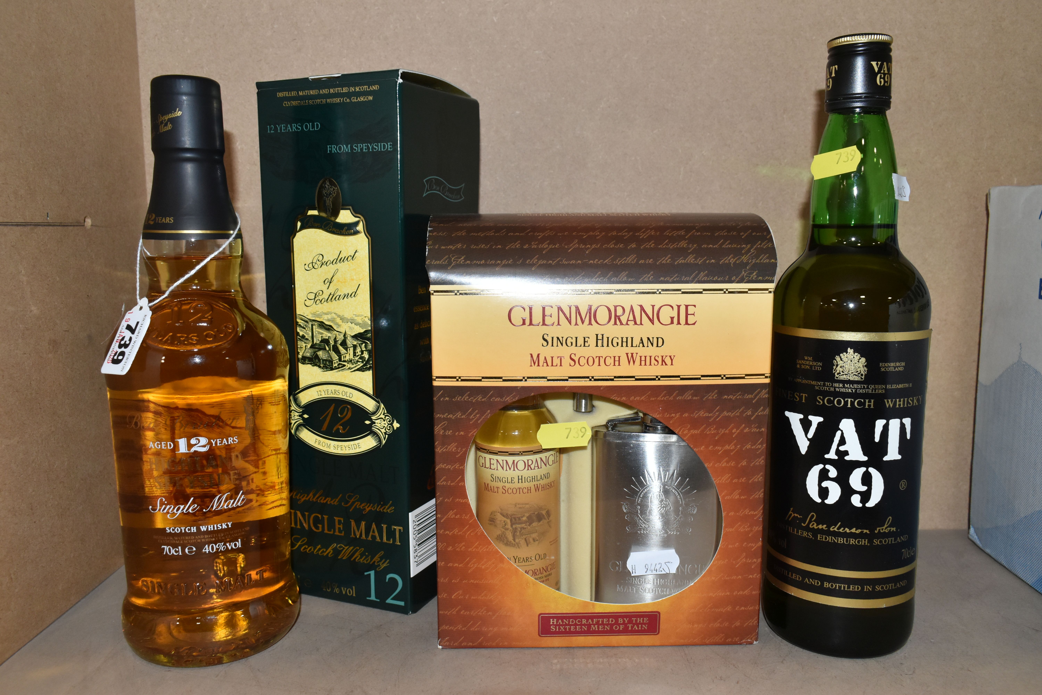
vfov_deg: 43.6
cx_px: 521
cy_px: 348
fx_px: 868
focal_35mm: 30
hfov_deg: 61.9
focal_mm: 20
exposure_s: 1/60
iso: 800
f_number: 7.1
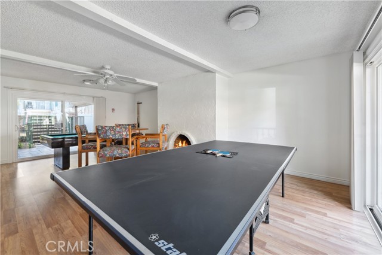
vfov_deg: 81.1
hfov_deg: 104.3
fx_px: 148
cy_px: 128
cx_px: 191
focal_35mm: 14
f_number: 9
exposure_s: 1/5
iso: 100
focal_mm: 14
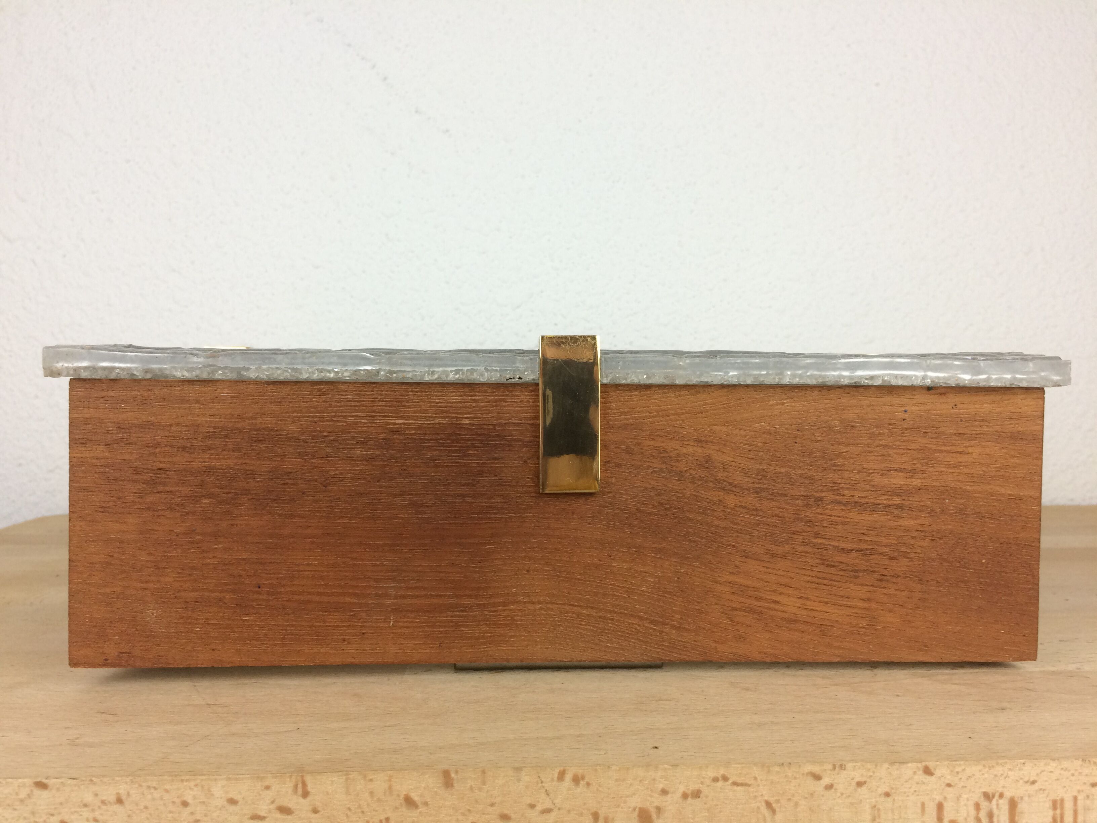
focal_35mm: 29
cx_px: 548
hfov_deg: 61.7
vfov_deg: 48.2
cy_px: 412
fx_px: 919
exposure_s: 1/100
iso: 64
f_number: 2.2
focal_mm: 4.15
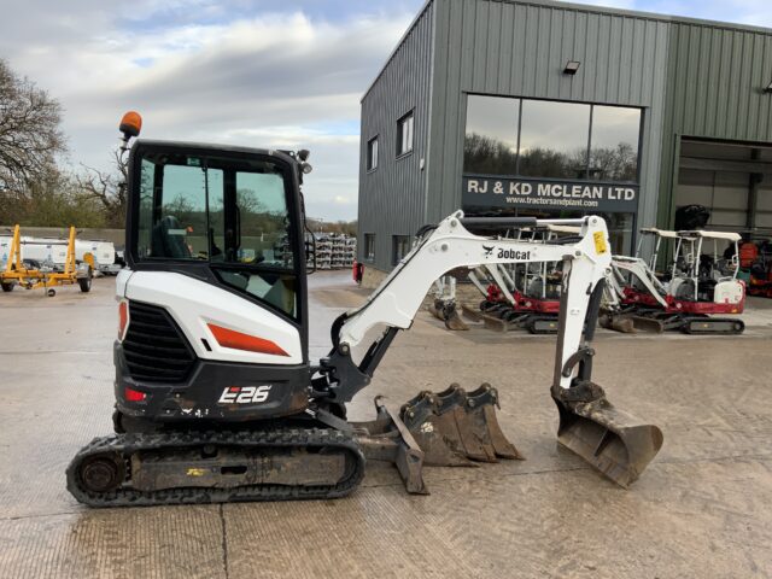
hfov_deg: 61.7
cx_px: 386
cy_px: 290
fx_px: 647
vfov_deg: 48.2
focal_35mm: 29
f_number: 1.8
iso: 16
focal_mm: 3
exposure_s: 1/291
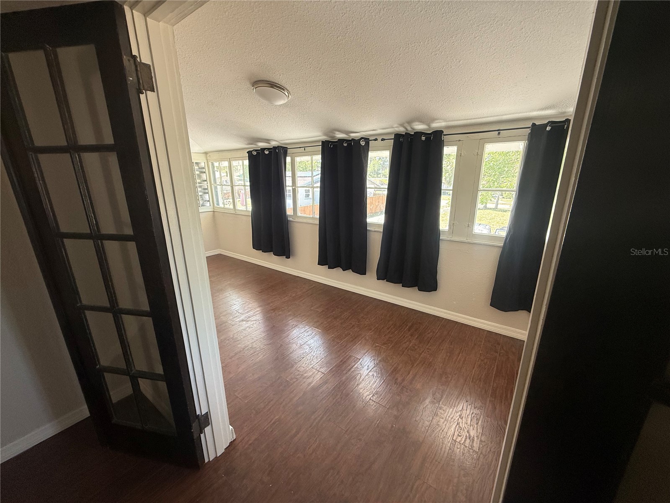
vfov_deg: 85.7
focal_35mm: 14
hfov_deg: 102.1
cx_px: 335
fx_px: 271
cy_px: 252
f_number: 2.2
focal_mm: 2.22
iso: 160
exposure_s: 1/99
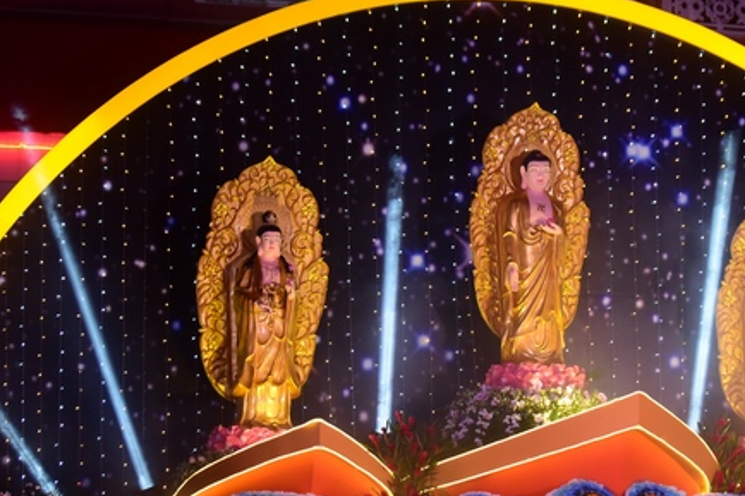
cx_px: 469
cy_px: 350
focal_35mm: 105
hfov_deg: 19.4
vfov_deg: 13.0
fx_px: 2172
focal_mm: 70
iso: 1250
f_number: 5
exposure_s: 1/60
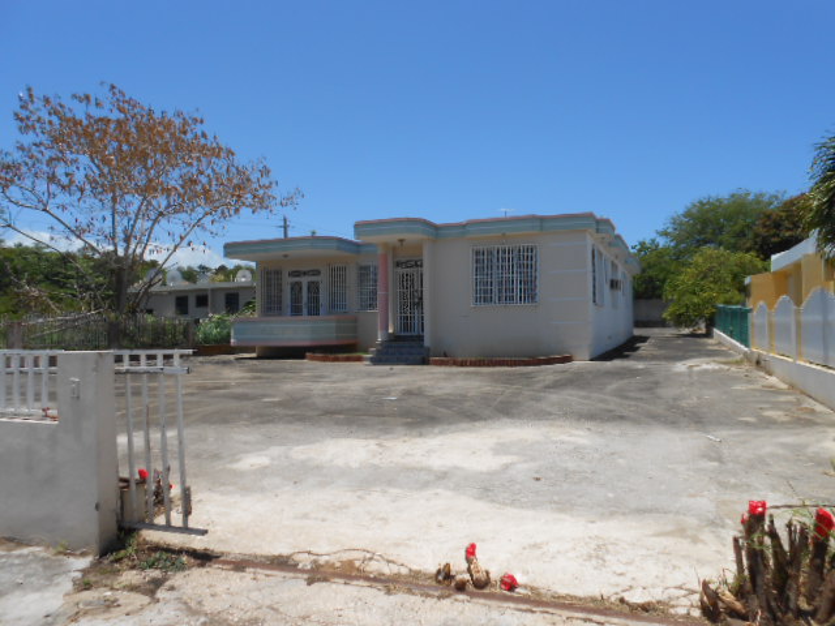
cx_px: 418
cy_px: 313
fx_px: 627
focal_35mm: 26
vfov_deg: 53.1
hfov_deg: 67.3
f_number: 3.5
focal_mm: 4.6
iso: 80
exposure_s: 1/1250
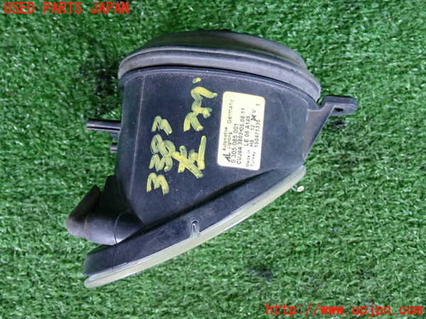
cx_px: 213
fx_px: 578
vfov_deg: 30.9
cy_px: 160
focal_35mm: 47
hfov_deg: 40.4
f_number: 3.1
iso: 800
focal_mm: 8.4
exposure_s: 1/50
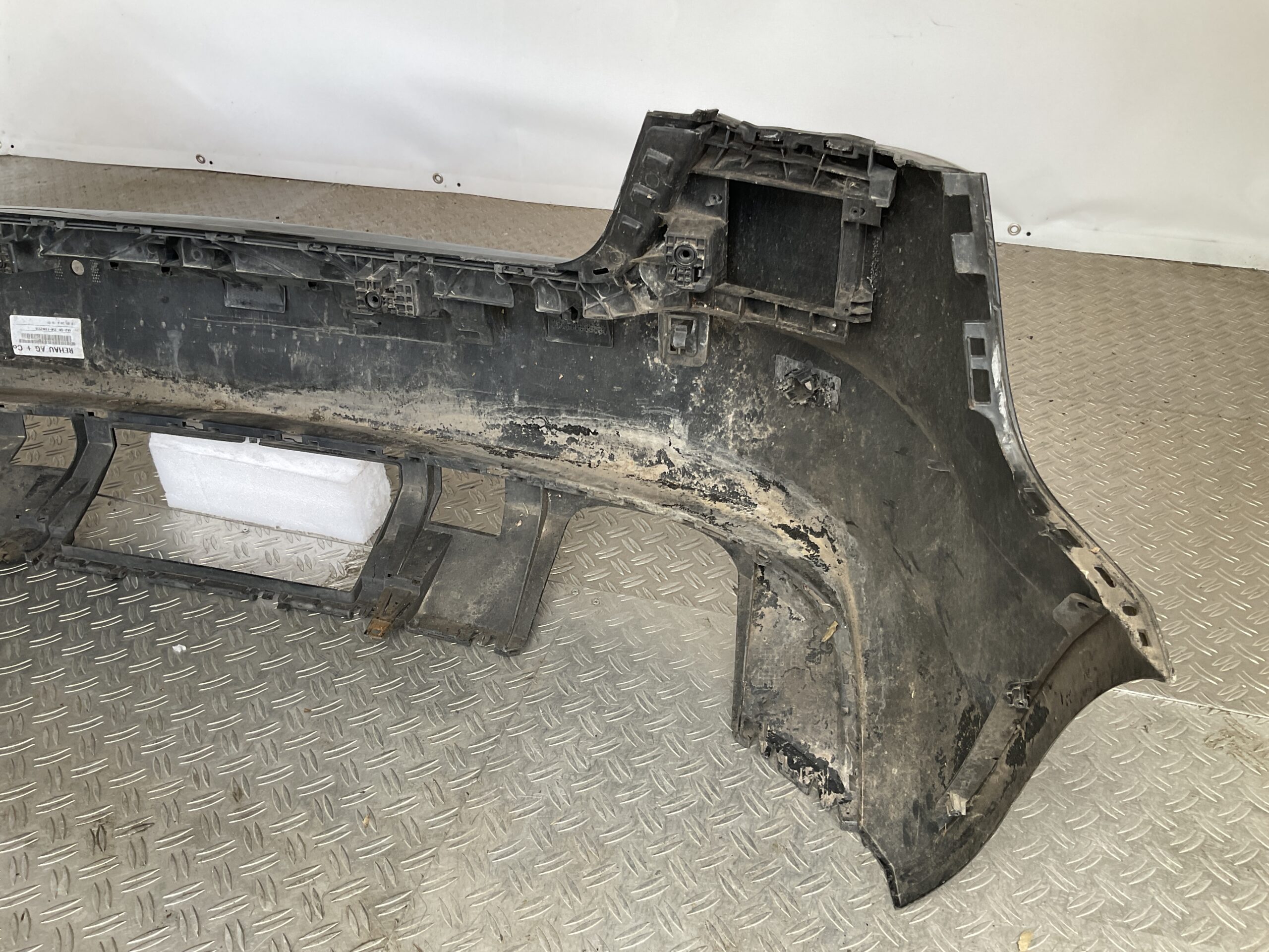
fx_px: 1063
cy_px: 476
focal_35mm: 29
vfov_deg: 48.2
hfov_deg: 61.7
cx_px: 634
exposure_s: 1/120
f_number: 1.8
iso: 40
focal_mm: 3
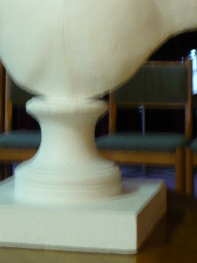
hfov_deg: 13.5
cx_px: 86
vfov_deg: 17.4
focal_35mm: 110
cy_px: -9
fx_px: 835
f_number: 3
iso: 200
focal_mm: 7.9
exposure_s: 1/8
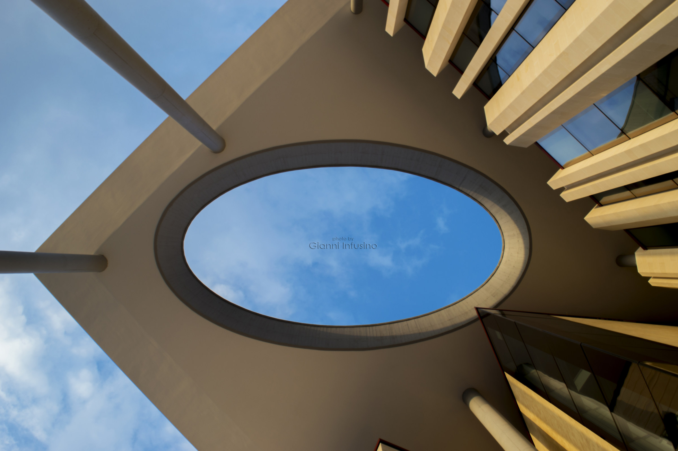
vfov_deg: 47.8
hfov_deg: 67.4
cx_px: 339
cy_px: 226
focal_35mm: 27
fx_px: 508
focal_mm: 18
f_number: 10
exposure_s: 1/30
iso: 100
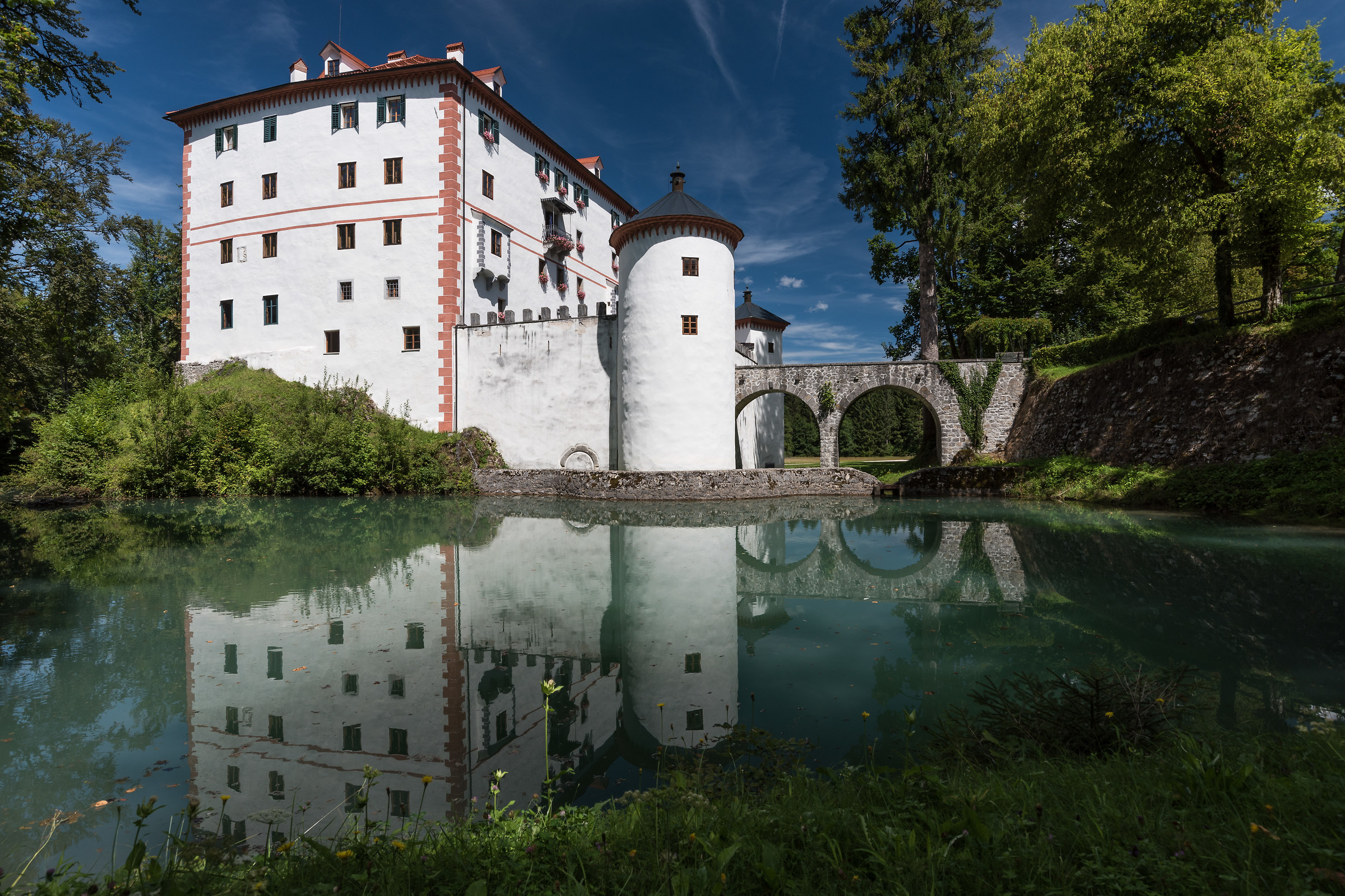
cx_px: 672
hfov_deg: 90.0
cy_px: 448
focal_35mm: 18
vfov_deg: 67.4
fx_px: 672
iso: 100
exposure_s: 1/100
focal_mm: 18
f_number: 10
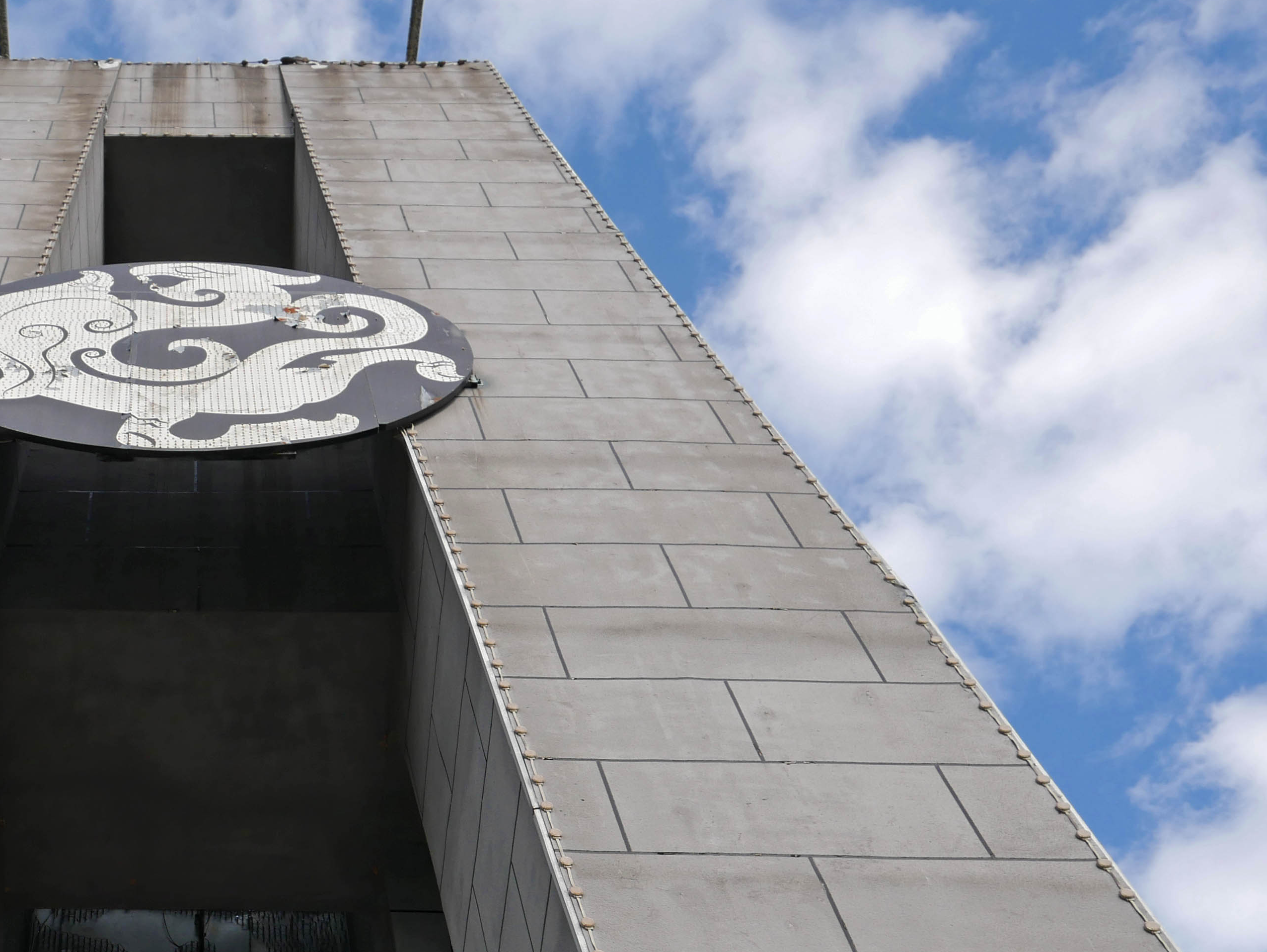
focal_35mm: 54
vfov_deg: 26.4
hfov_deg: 33.9
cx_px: 166
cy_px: 794
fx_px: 1978
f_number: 7.1
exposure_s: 1/320
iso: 200
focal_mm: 15
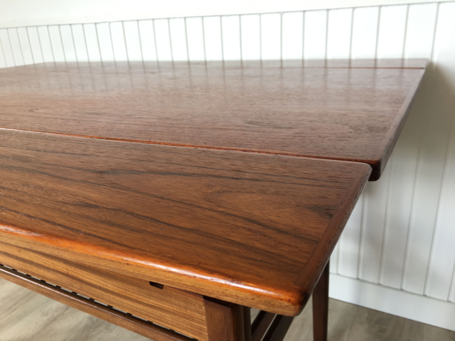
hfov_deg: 61.7
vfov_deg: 48.2
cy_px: 170
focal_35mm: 29
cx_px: 228
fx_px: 381
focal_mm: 4.15
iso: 40
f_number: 2.2
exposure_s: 1/33
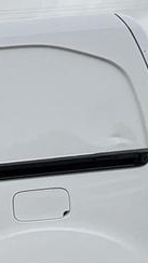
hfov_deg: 15.0
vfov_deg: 36.6
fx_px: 391
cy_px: 189
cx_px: -187
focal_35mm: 56
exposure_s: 1/687
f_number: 2.2
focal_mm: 2.22
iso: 40
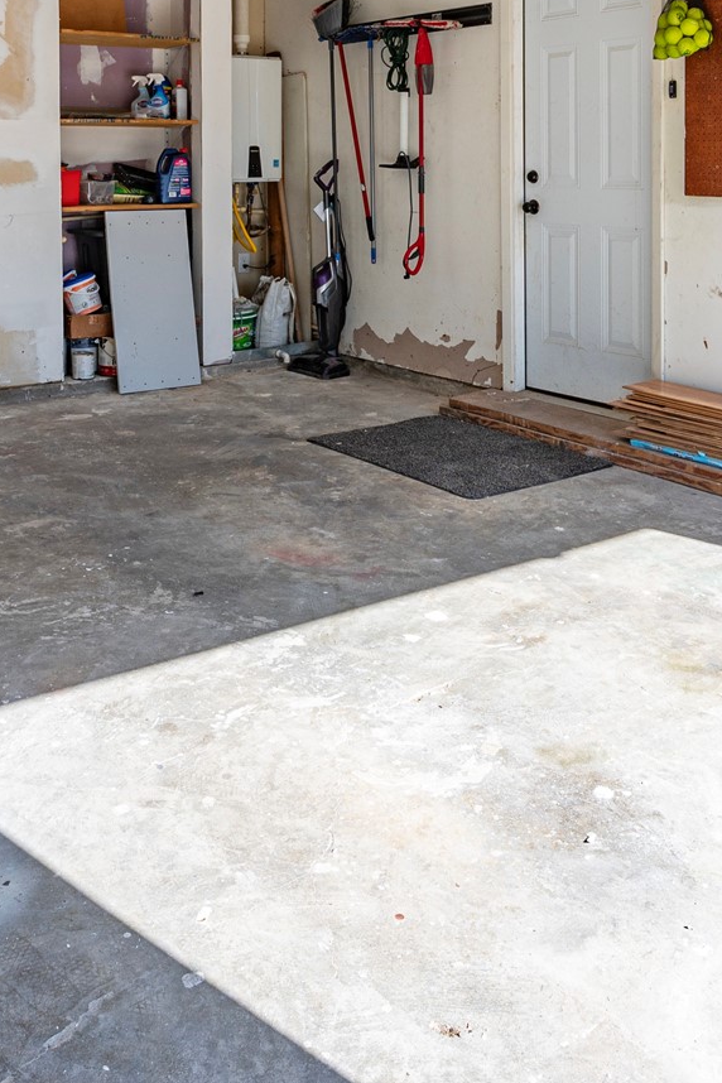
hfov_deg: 35.0
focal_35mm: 38
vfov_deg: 47.4
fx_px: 1143
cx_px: 318
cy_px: 187
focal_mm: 15
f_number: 10
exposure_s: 1/80
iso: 100
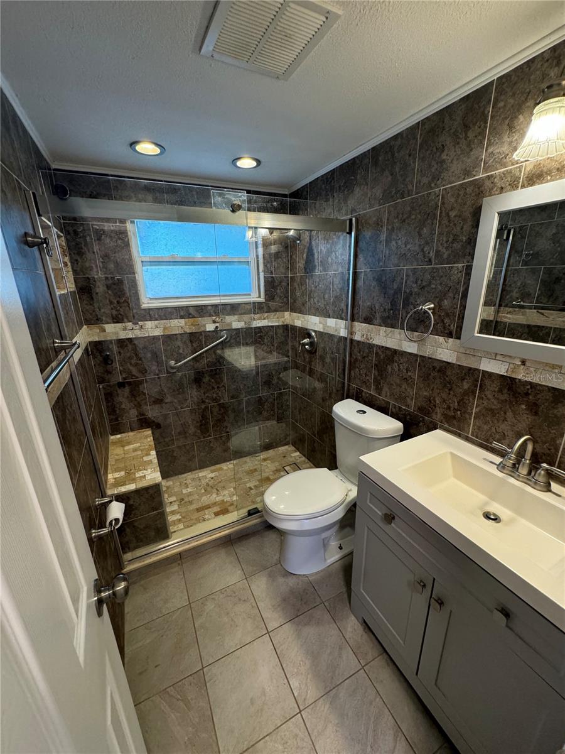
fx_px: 305
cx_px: 282
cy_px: 377
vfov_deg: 102.1
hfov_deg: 85.7
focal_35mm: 14
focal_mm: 2.22
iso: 250
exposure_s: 1/120
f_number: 2.2
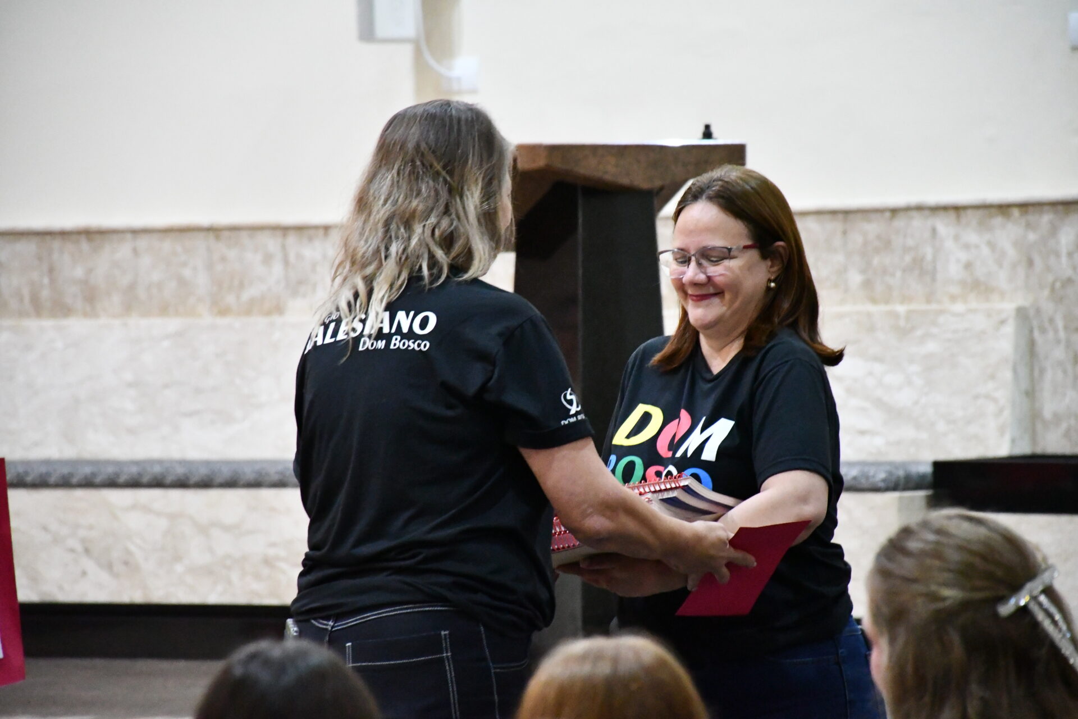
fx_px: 6288
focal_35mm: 210
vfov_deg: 6.5
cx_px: 539
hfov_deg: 9.8
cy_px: 360
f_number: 5.6
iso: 12800
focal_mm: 140
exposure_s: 1/125
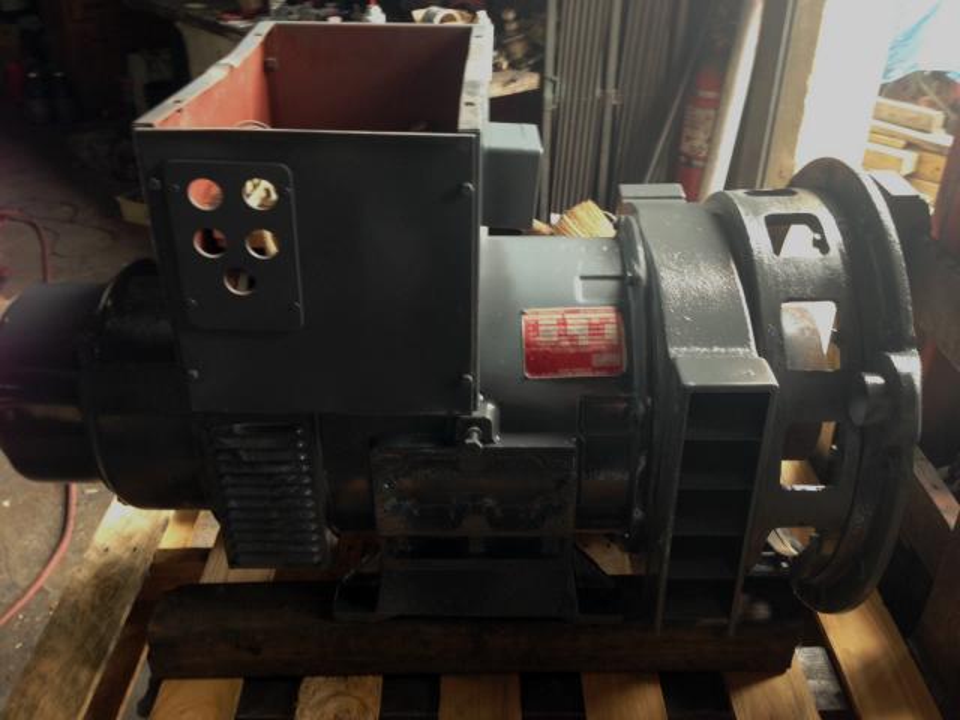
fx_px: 915
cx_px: 480
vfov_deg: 42.9
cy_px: 360
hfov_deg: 55.4
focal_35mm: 33
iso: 50
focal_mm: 4.13
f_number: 2.4
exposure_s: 1/30
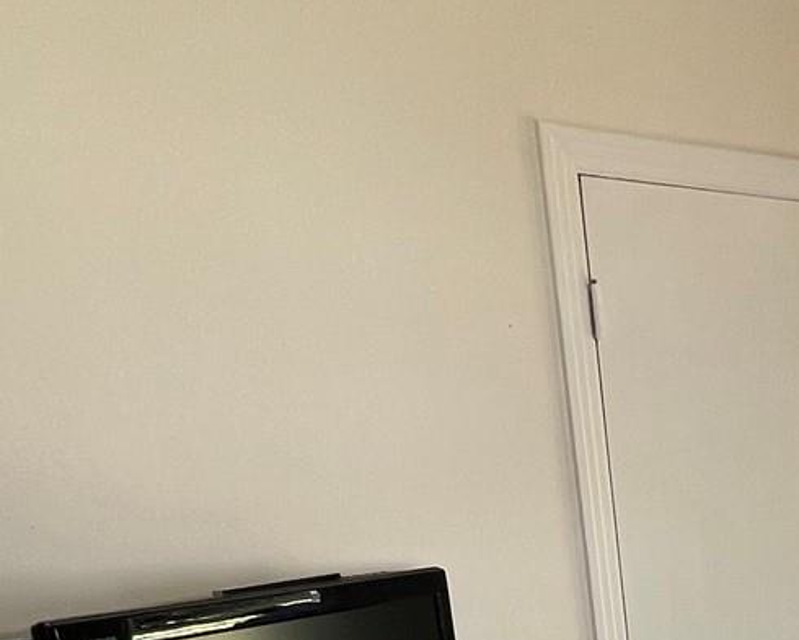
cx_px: 991
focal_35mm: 53
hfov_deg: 29.6
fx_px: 1253
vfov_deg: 23.0
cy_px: 965
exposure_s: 1/33
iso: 64
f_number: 1.8
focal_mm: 1.57
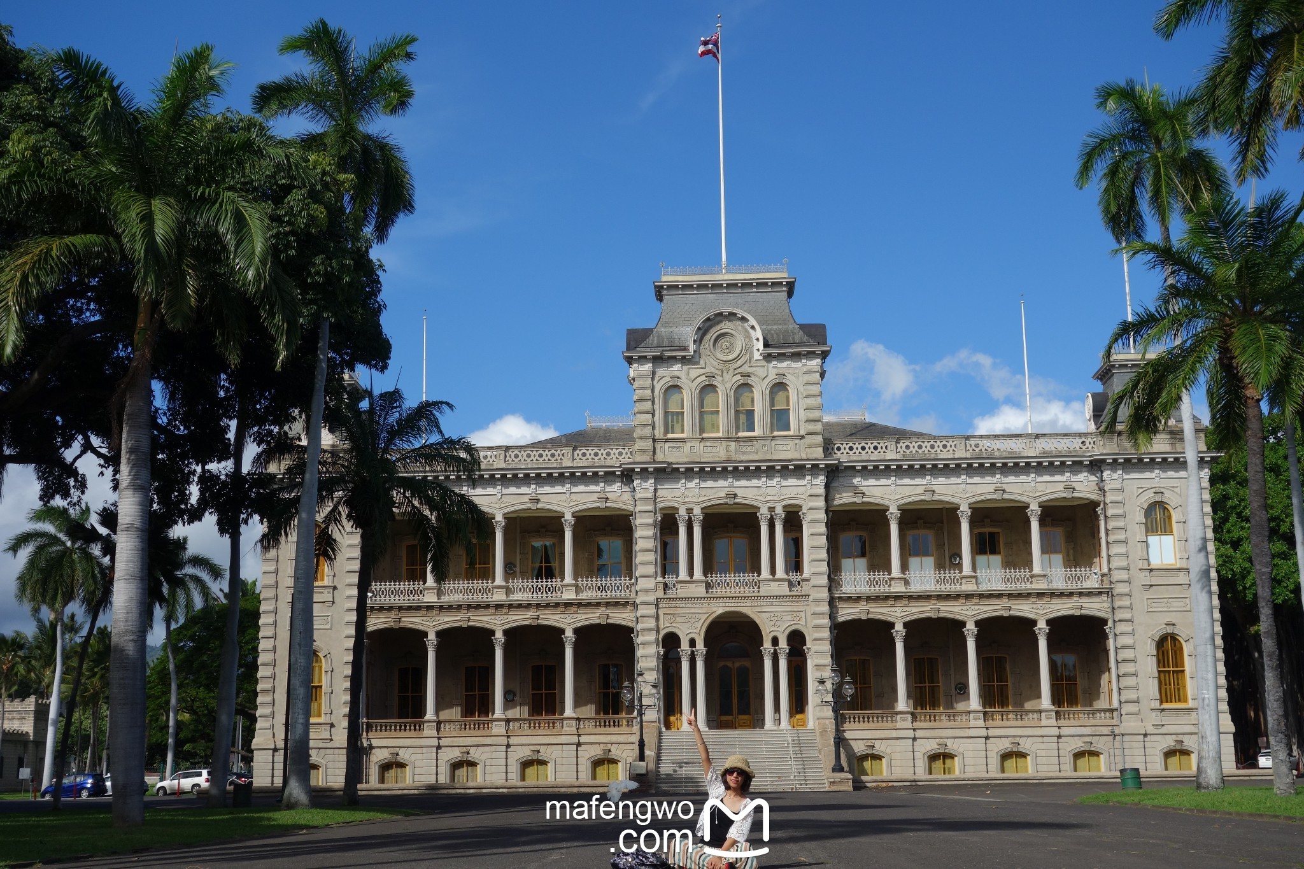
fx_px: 1630
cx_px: 652
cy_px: 434
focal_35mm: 45
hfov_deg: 43.6
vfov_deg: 29.9
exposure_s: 1/640
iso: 125
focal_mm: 16.59
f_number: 5.6
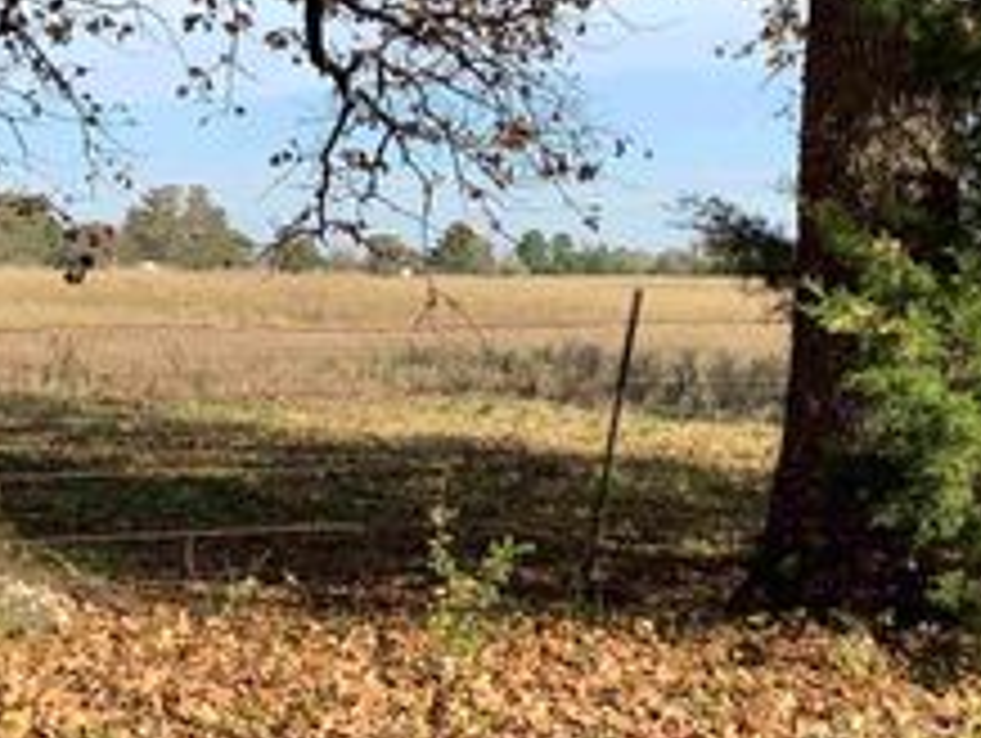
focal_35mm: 71
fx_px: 2014
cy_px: 308
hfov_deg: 27.3
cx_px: 378
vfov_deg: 20.7
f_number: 2.4
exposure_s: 1/776
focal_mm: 3.3
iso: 25
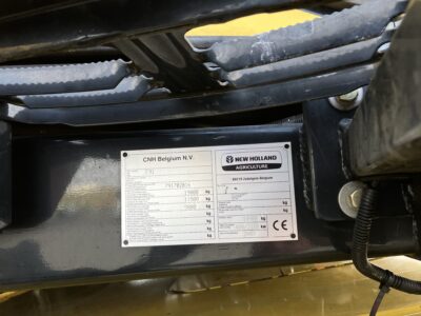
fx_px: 341
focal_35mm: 28
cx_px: 210
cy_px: 158
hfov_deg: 63.4
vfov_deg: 49.7
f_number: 1.8
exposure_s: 1/344
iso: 32
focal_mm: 3.99
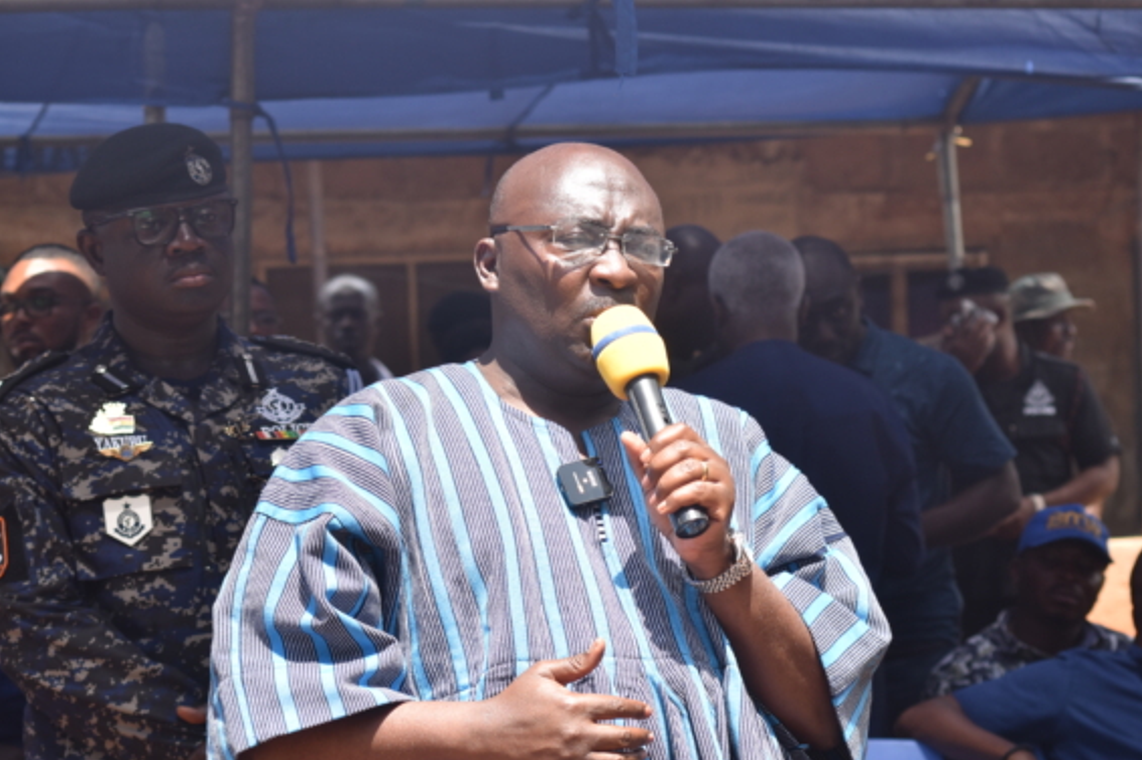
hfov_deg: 17.3
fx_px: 3742
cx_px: 617
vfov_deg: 11.6
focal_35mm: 118
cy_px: 419
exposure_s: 1/250
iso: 160
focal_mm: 70
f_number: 7.1
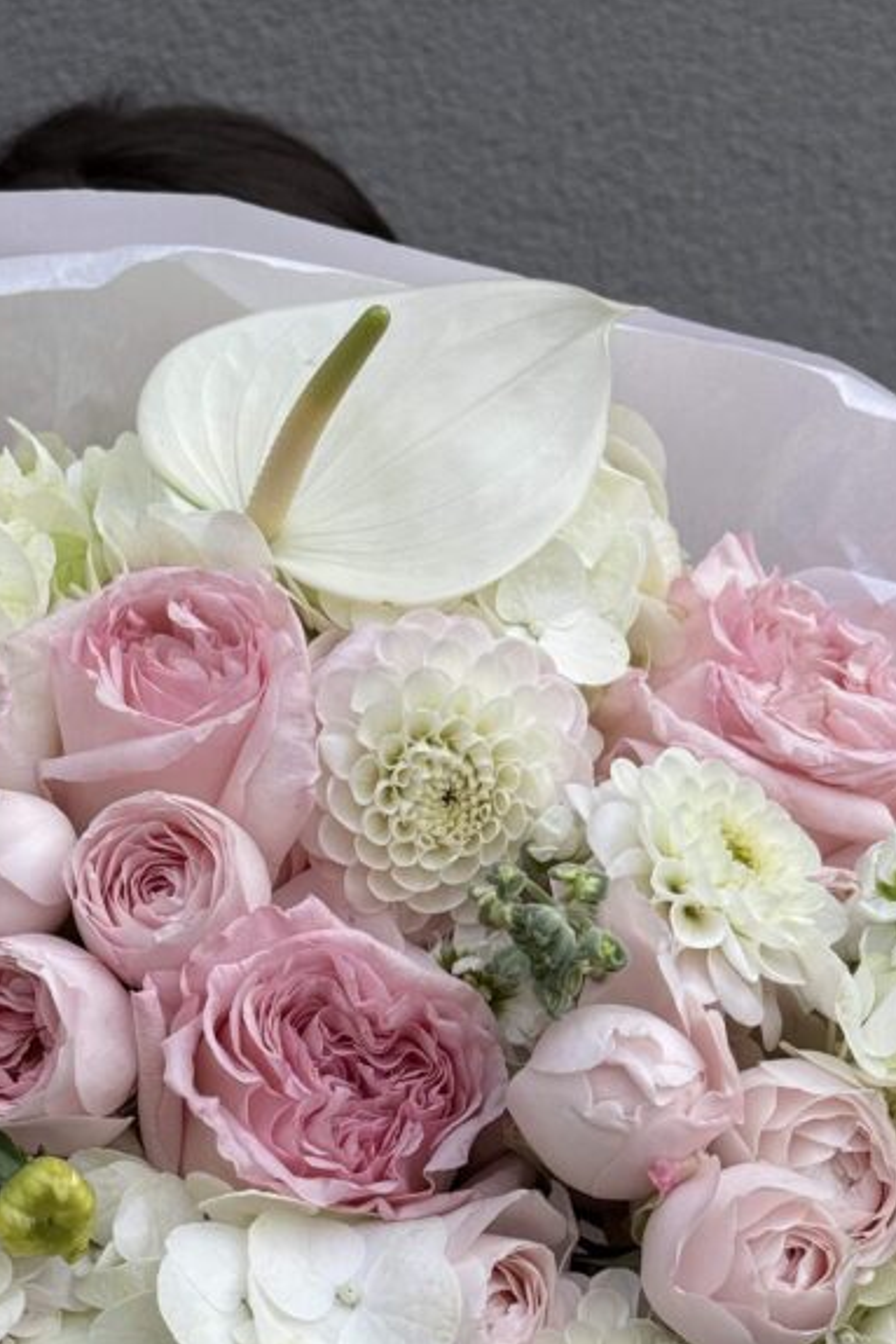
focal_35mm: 89
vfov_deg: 22.6
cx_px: 349
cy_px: 1068
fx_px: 3320
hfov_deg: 15.4
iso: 80
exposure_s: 1/1429
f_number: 1.8
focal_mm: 6.8
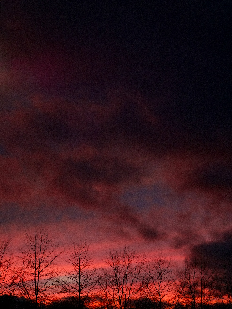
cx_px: 116
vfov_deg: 18.9
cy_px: 154
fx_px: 929
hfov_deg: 14.2
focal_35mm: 104
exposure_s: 1/125
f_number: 8
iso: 3200
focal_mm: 52
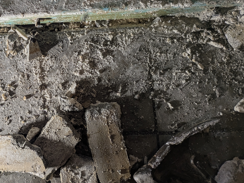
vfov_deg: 32.6
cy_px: 34
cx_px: 38
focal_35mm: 43
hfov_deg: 41.3
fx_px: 303
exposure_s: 1/60
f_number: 1.89
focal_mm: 5.43
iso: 50
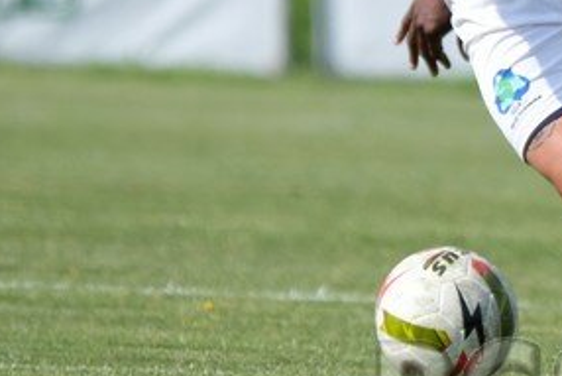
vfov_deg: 0.7
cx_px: 686
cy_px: -38
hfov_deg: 1.1
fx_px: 30159
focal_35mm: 1931
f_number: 5.6
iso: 320
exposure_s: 1/1250
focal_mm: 359.6
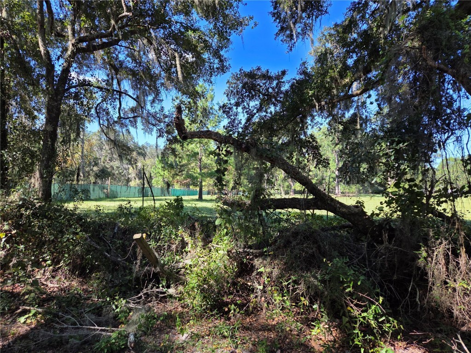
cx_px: 236
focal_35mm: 23
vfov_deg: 58.9
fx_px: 313
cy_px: 176
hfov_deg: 73.9
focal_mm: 5.4
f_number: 1.8
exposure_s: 1/1328
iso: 80
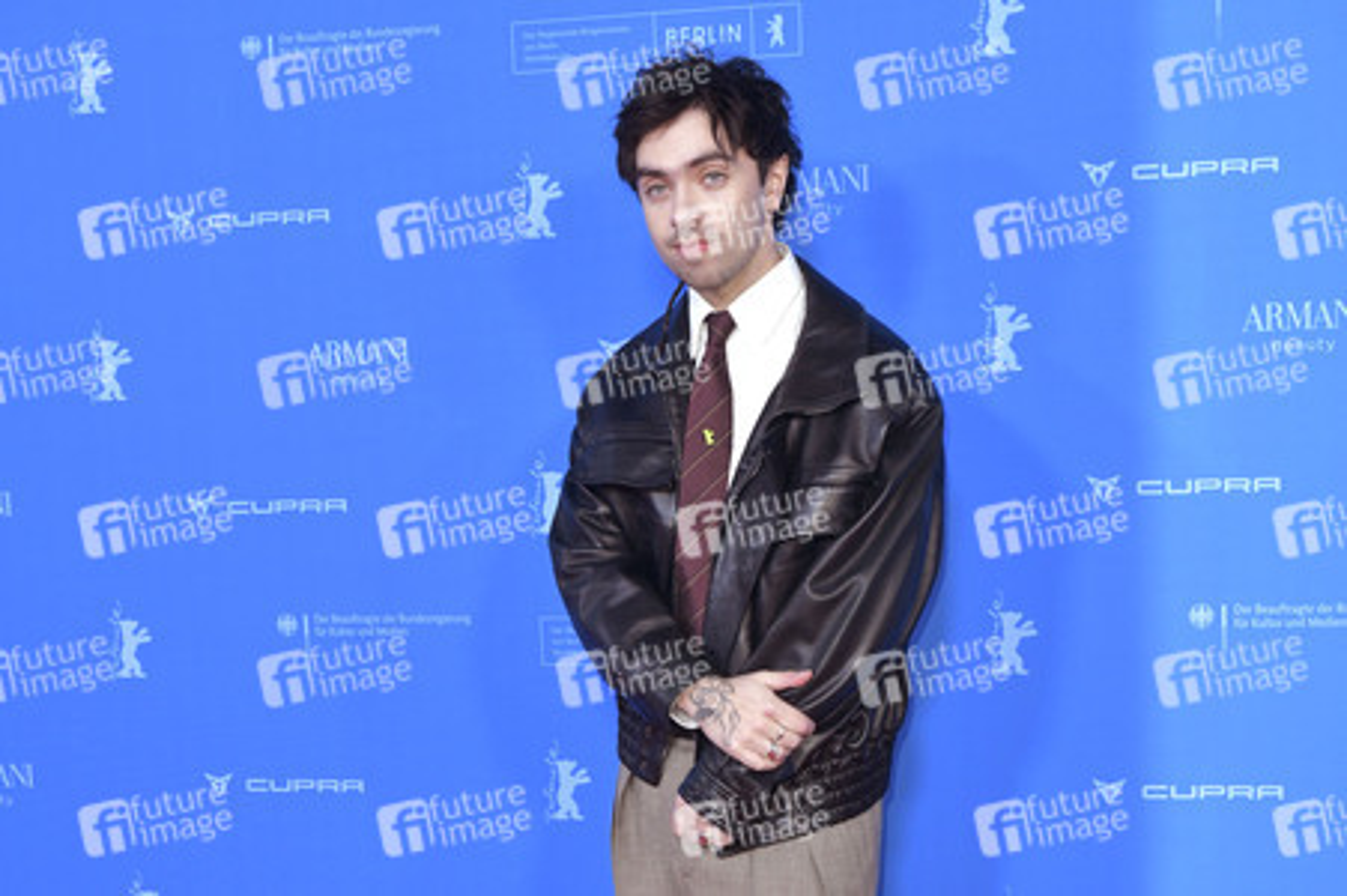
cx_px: 674
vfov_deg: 28.0
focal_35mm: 48
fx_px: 1795
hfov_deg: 41.1
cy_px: 448
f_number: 5.6
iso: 1600
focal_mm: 48
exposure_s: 1/200
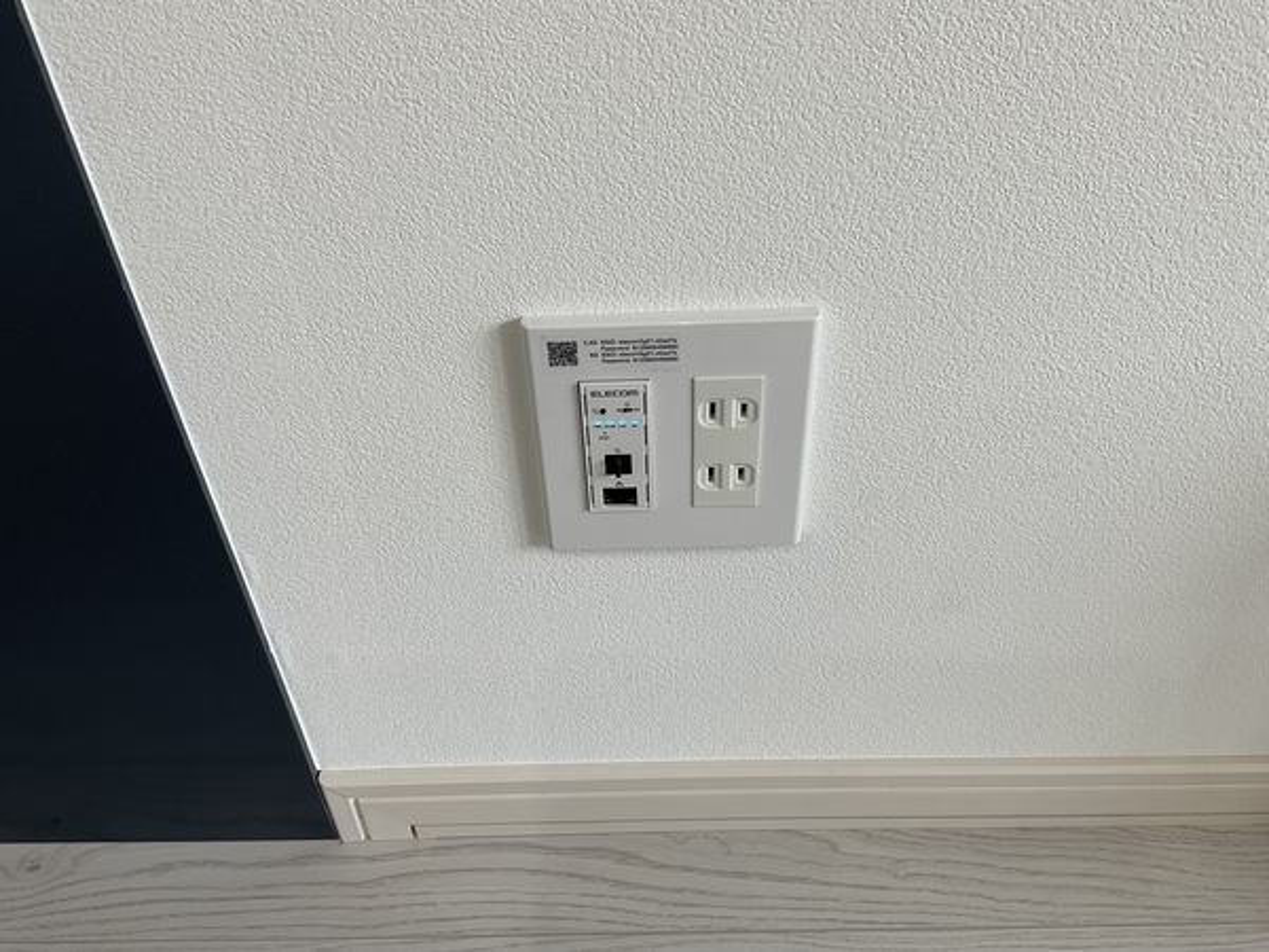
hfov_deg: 61.7
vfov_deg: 48.2
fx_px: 1063
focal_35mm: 29
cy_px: 476
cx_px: 634
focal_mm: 3
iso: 25
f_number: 1.8
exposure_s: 1/122
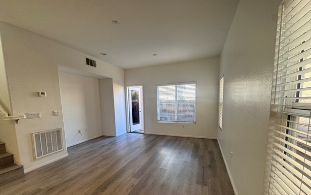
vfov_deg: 74.0
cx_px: 156
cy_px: 117
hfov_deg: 101.4
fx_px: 127
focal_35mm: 15
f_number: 2.2
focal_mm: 2.22
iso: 125
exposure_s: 1/120
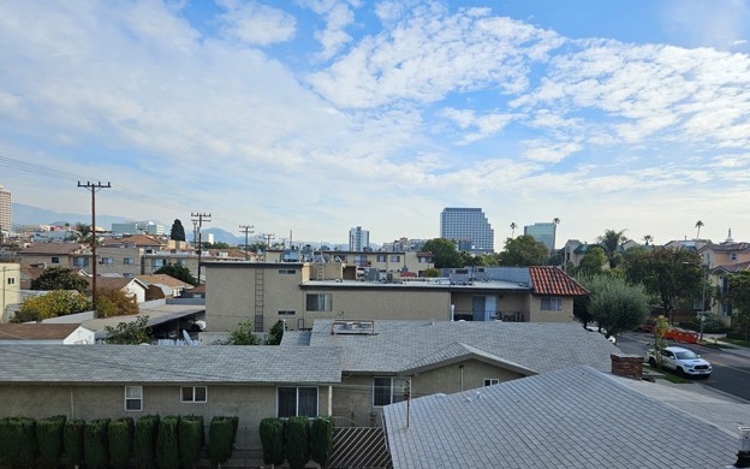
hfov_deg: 72.5
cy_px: 271
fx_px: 511
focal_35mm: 25
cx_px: 374
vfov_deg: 49.1
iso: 25
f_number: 1.8
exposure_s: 1/2005
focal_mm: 5.4
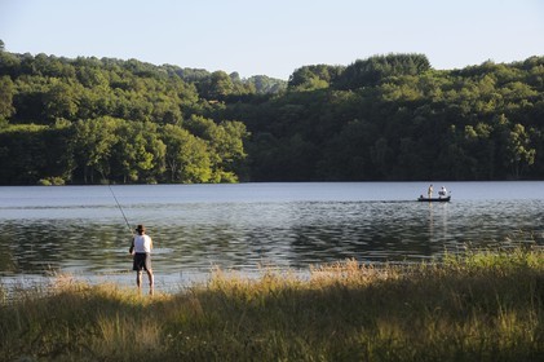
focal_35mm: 130
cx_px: 272
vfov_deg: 10.5
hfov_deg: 15.8
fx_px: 1963
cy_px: 181
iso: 200
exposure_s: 1/125
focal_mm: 130
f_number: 9
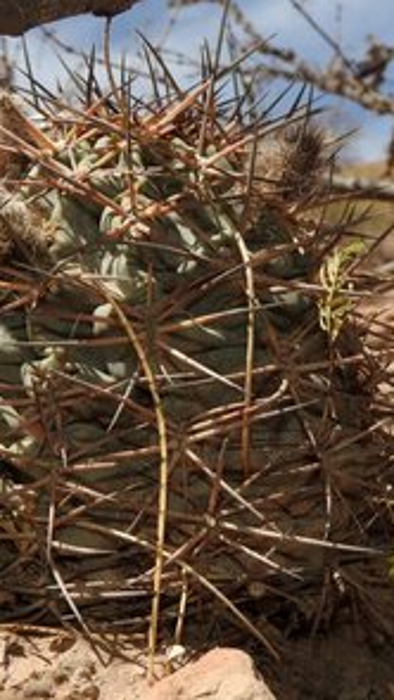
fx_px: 1095
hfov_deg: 20.3
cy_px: 351
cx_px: 266
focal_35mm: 59
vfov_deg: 35.4
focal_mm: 7.2
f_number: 5.3
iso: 100
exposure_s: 1/800
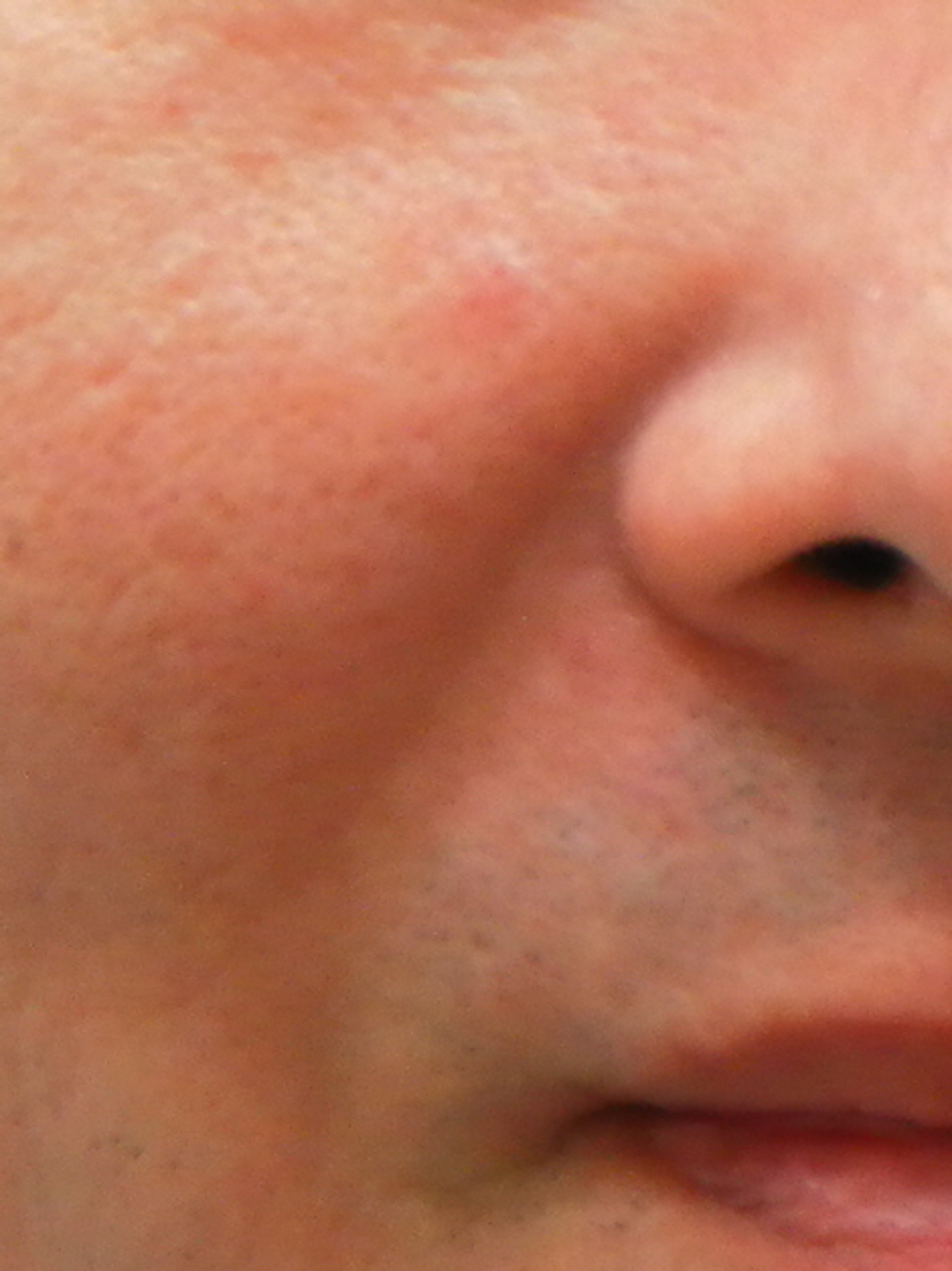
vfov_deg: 12.2
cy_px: 636
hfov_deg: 9.2
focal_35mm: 162
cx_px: 476
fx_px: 5942
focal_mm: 28.8
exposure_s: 1/20
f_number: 4.5
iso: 200
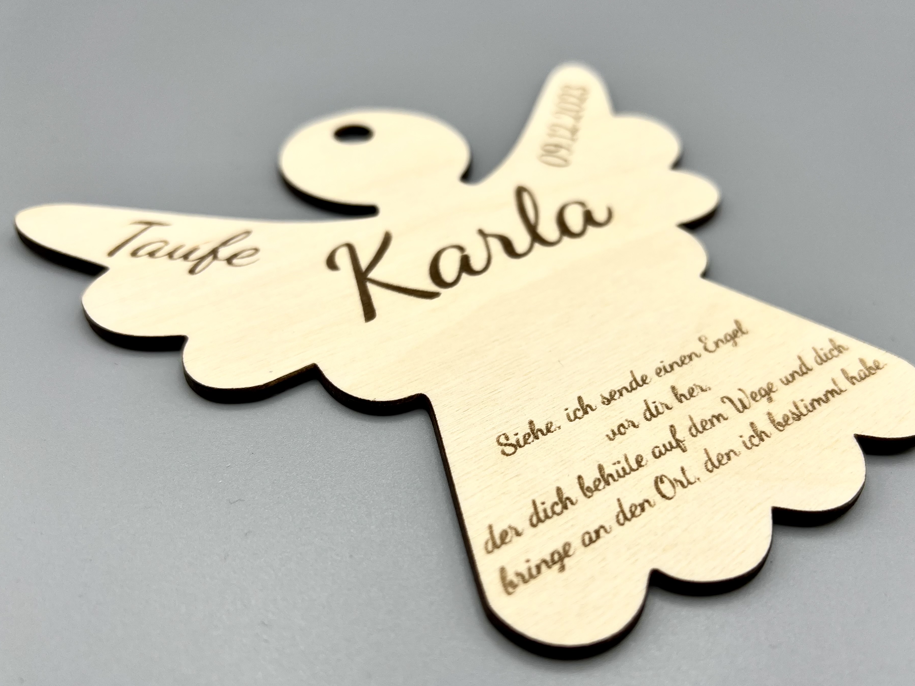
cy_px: 364
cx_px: 495
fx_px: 767
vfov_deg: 48.2
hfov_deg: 61.6
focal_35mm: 29
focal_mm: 5.7
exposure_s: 1/1621
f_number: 1.5
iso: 50
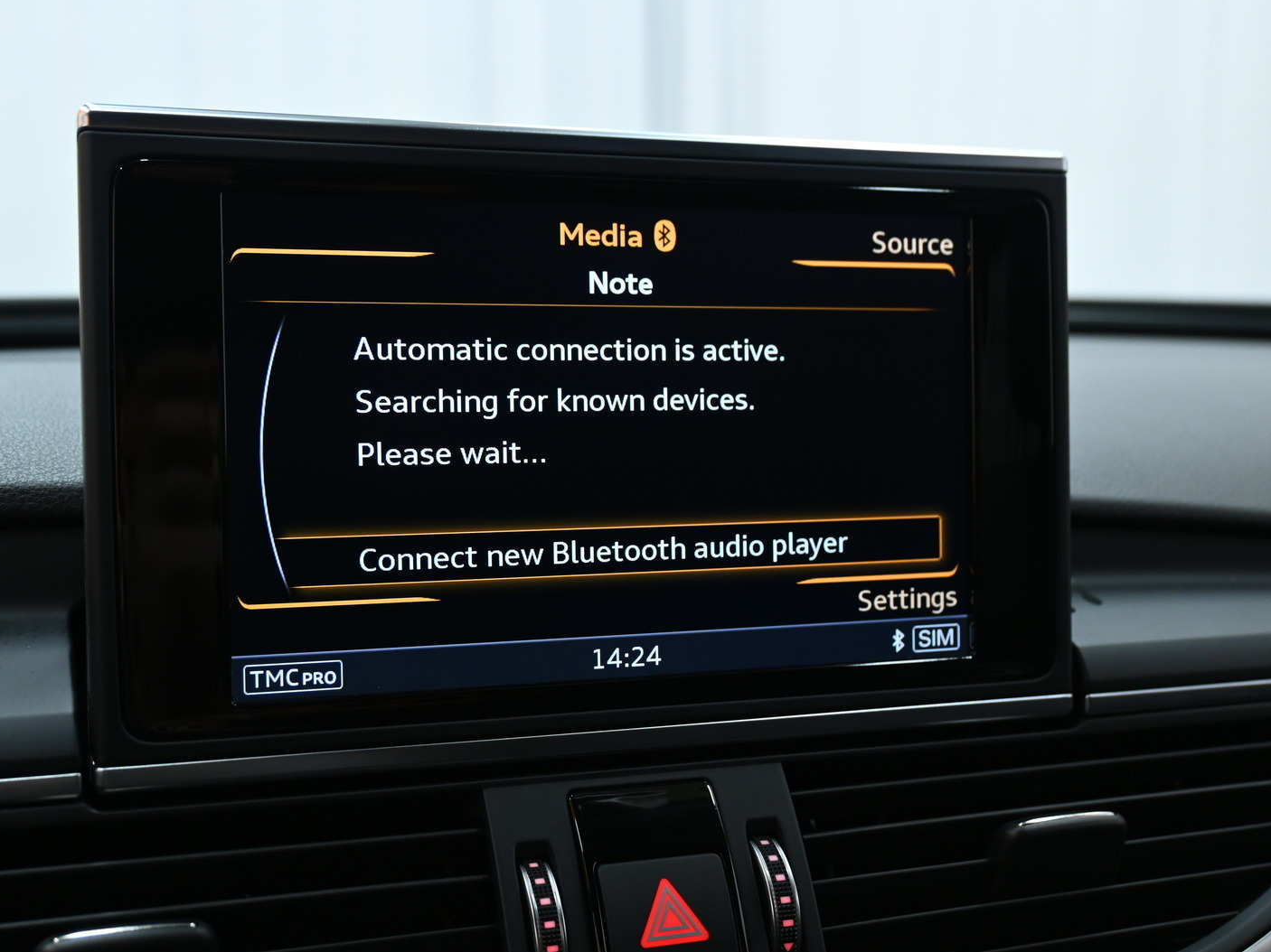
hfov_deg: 45.1
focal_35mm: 42
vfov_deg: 34.7
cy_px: 485
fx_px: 1525
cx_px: 559
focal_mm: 25
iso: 1000
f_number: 4.2
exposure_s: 1/50
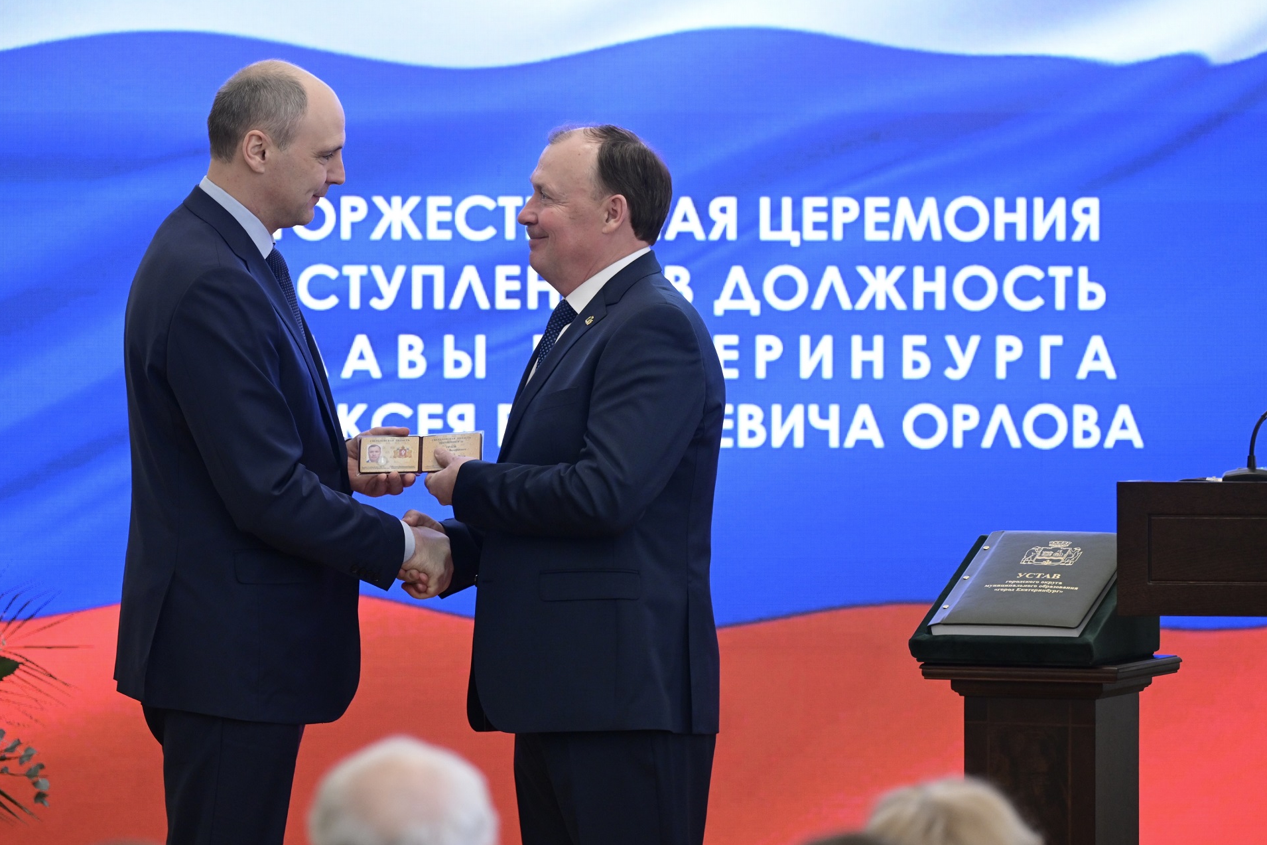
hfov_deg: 10.2
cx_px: 635
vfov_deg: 6.8
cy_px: 421
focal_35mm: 201
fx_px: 7073
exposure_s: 1/200
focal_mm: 200
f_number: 3.5
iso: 1600
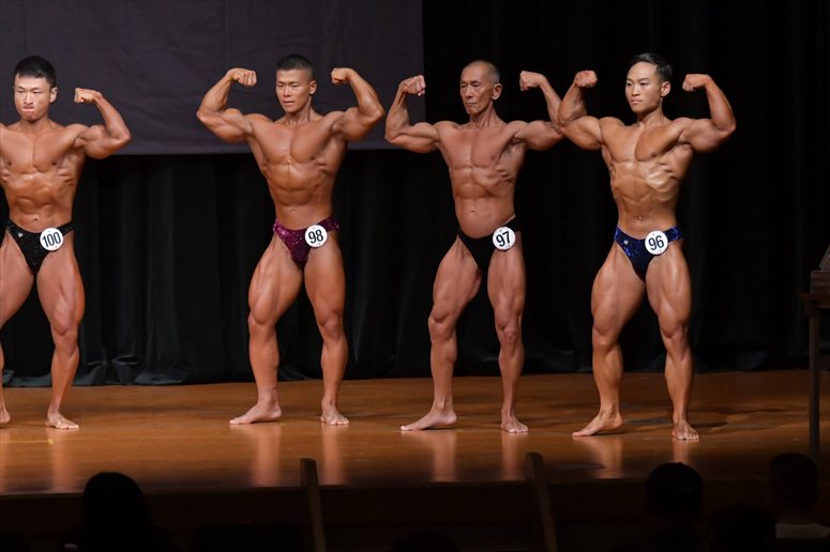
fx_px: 5185
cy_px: 276
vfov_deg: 6.1
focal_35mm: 225
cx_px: 415
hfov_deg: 9.2
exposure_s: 1/400
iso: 5000
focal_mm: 150
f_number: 5.6
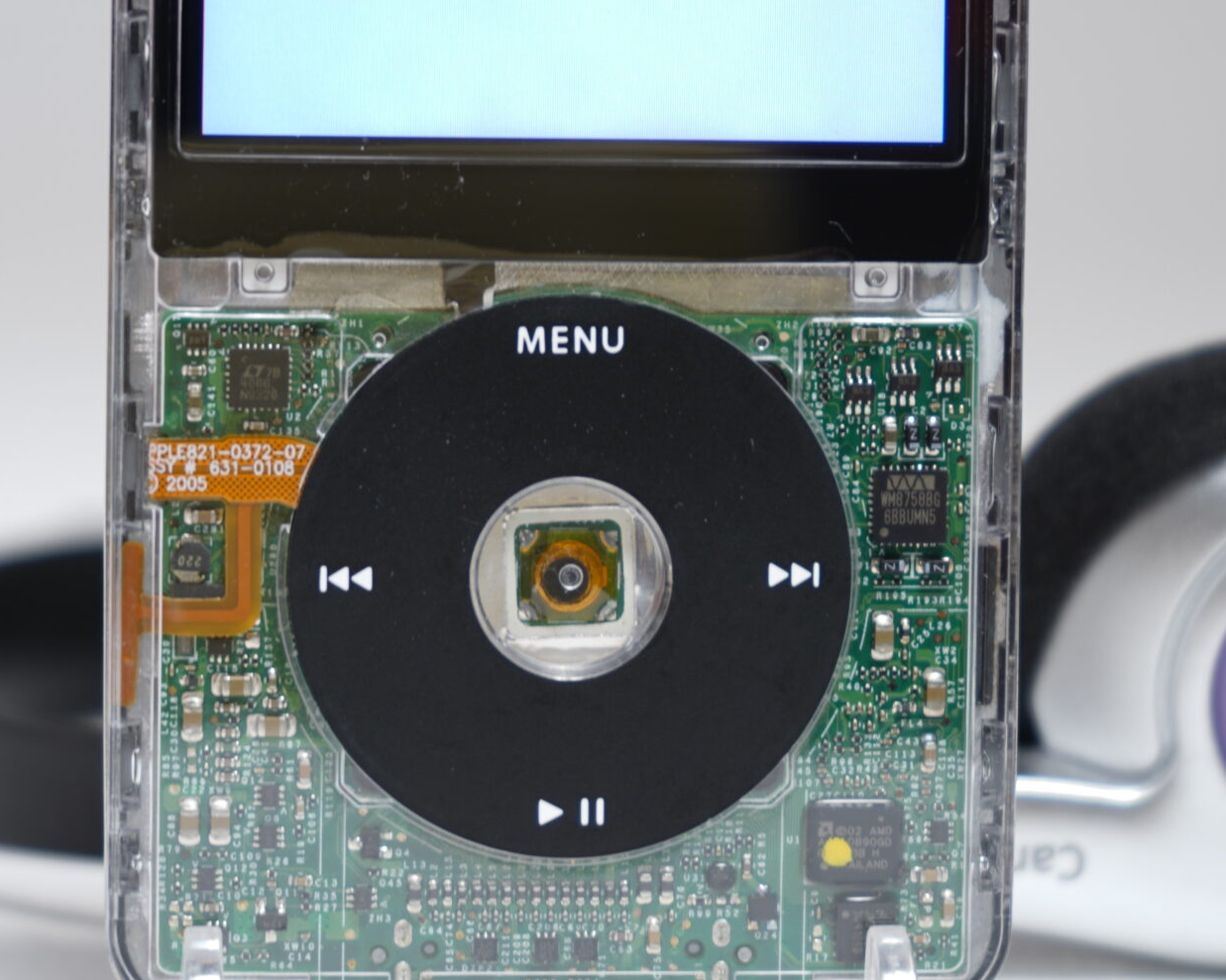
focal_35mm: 136
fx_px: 4934
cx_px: 592
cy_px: 326
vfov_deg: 11.3
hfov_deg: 14.2
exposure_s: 1/2.5
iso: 64
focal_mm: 70
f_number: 5.6
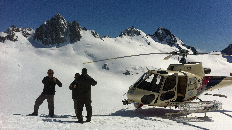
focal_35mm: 39
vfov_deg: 30.3
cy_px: 78
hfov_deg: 51.6
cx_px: 114
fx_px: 240
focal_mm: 3.85
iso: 100
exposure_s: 1/10055
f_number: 2.8
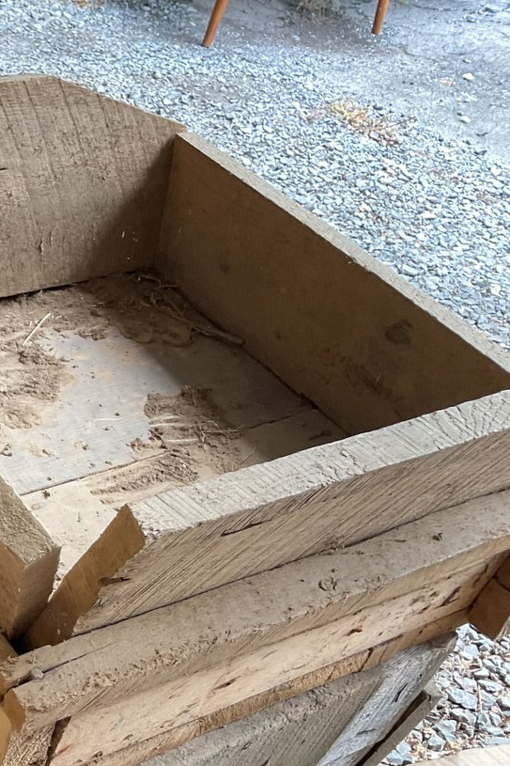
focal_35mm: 56
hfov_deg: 21.3
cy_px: 499
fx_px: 1190
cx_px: -195
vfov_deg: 35.4
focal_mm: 3
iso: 64
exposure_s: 1/60
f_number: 1.8
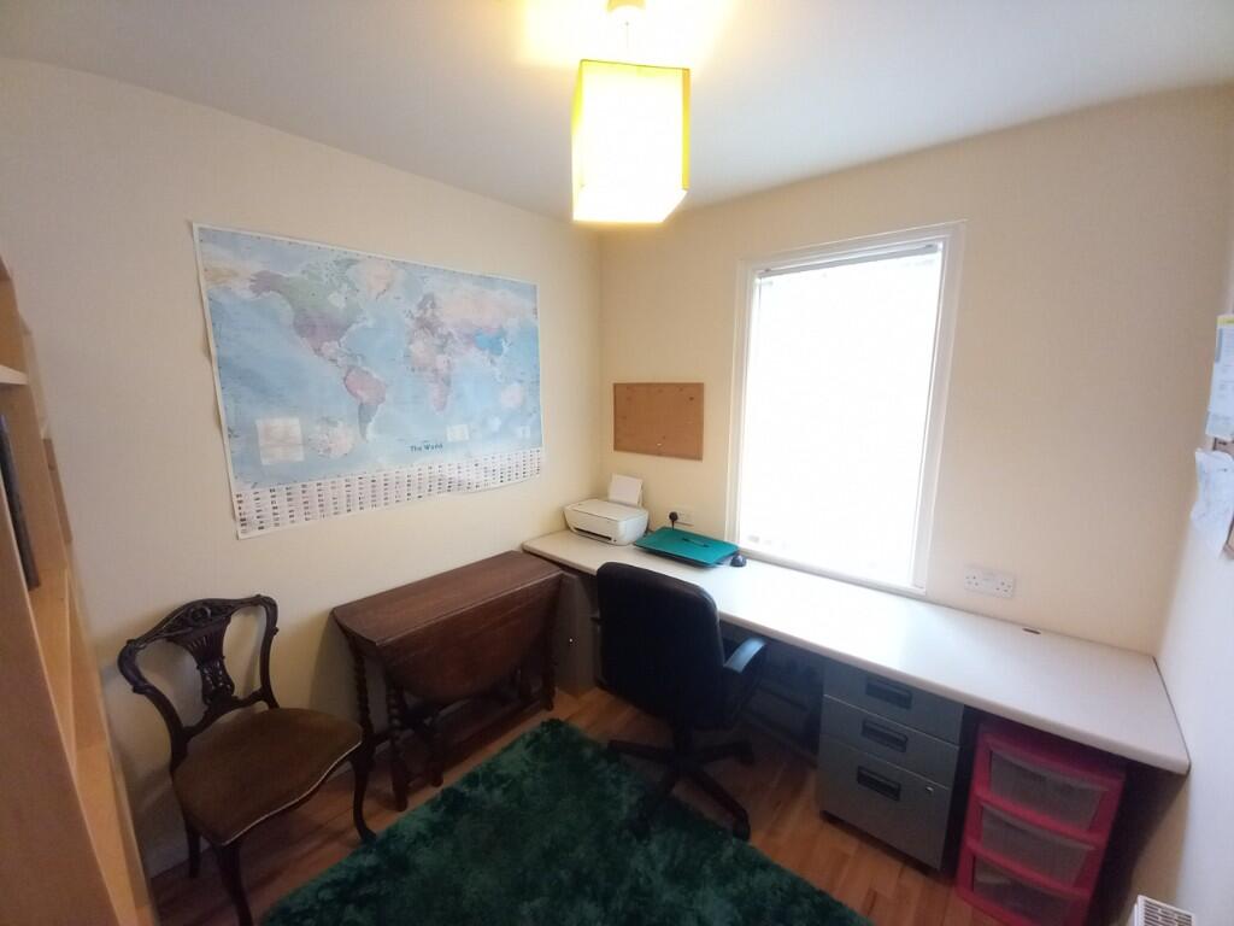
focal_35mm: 13
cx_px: 617
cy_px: 463
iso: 250
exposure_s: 1/25
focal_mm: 1.13
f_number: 2.2
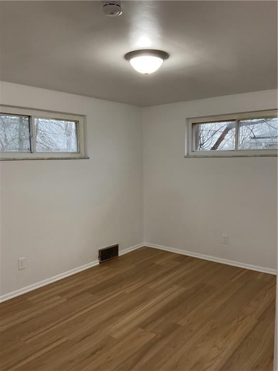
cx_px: 139
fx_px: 311
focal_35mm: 29
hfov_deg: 48.2
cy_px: 186
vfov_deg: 61.7
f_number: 1.8
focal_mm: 3
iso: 100
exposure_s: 1/60
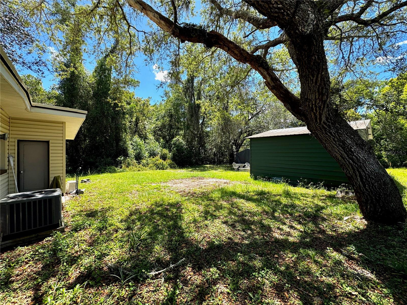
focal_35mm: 14
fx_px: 165
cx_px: 204
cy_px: 152
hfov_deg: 102.1
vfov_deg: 85.7
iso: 50
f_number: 2.2
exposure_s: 1/600
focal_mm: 2.22
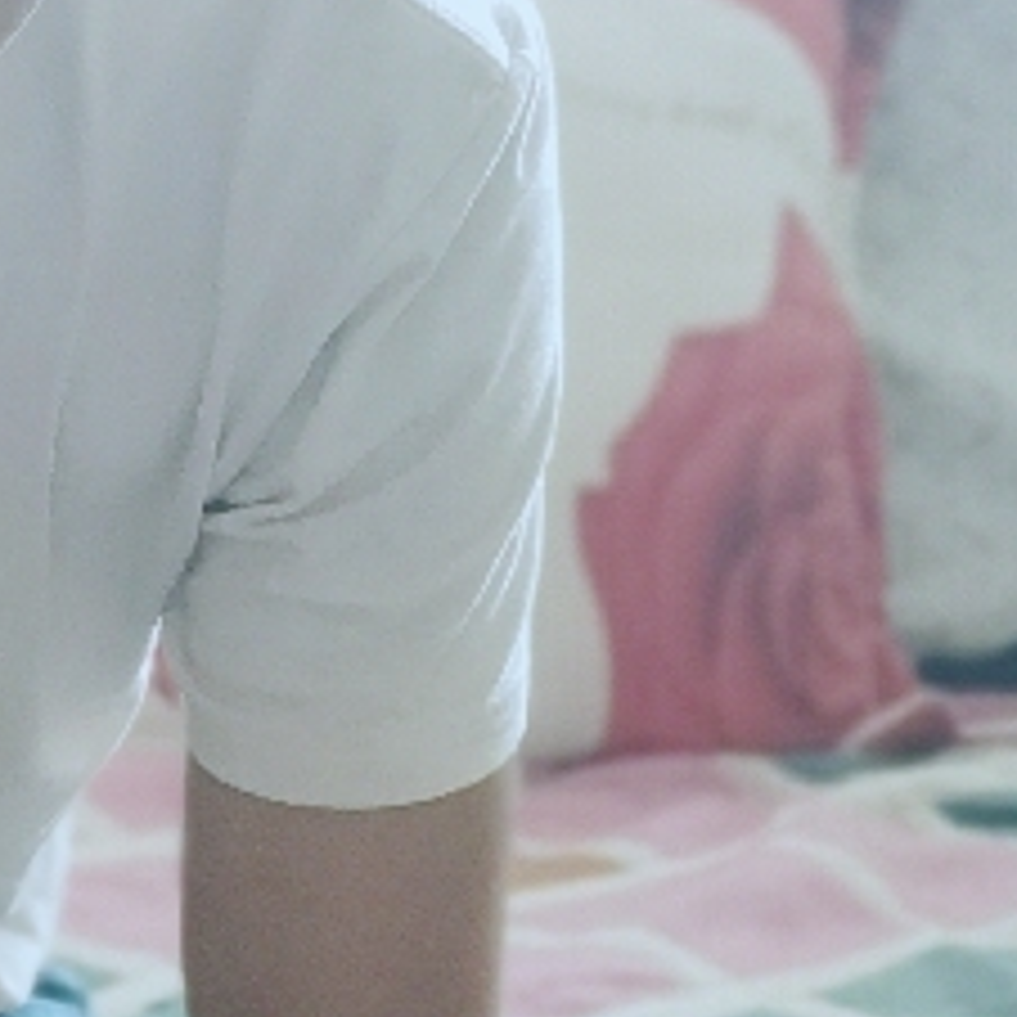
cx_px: -711
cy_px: 767
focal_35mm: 117
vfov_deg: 14.8
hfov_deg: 13.6
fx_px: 3889
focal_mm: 4.75
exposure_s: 1/50
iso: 250
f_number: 2.4
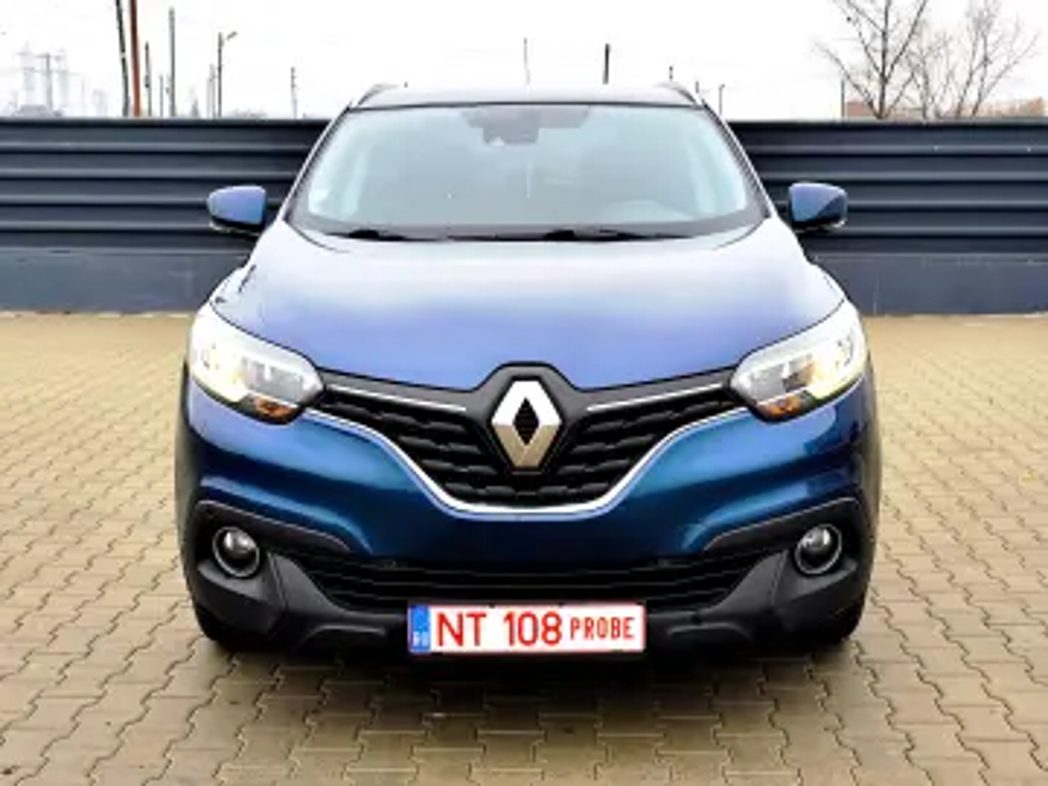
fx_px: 1393
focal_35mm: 46
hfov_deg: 41.2
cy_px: 393
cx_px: 524
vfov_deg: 31.5
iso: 50
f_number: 1.65
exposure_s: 1/169
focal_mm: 6.14
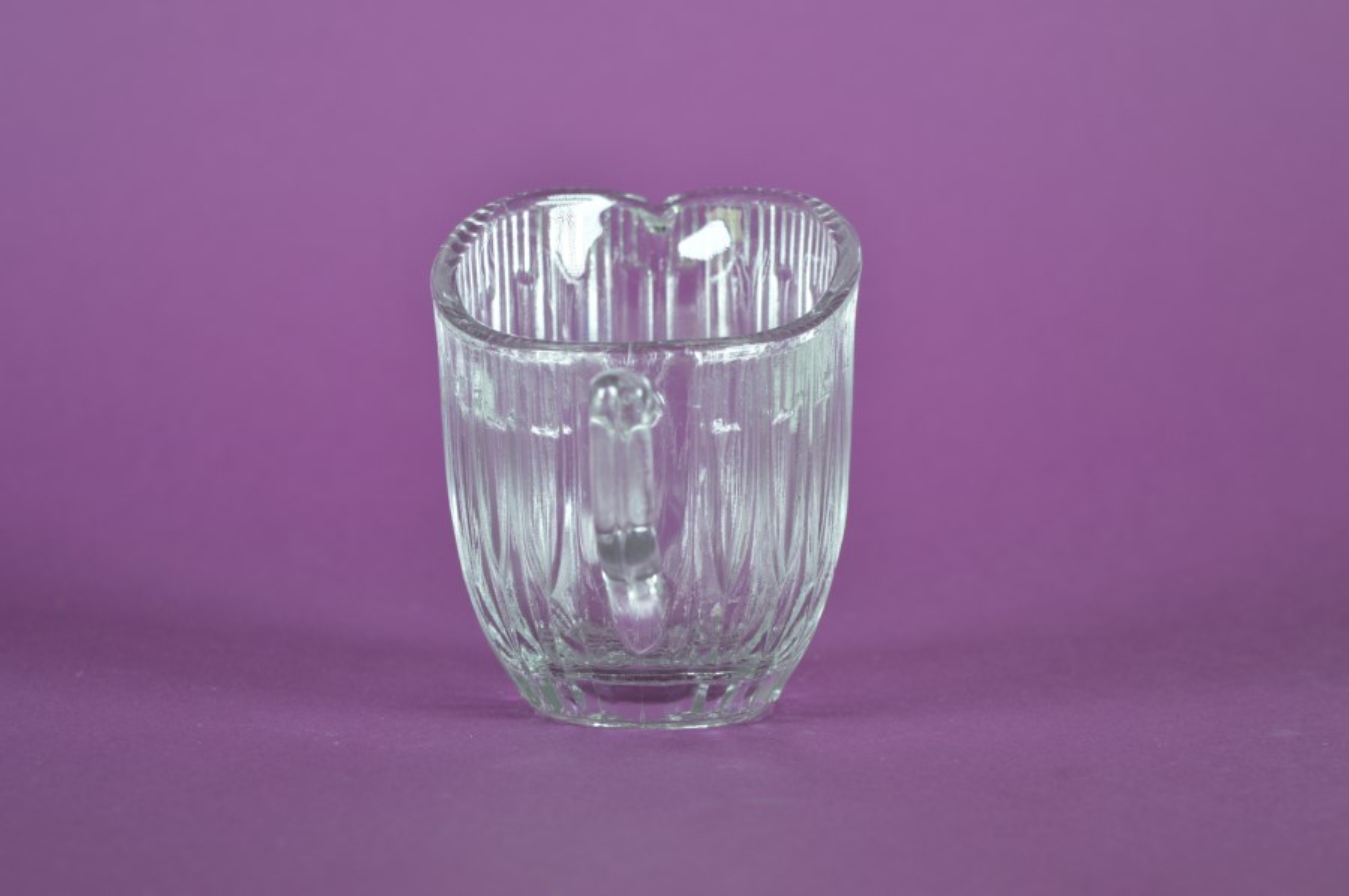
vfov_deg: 16.5
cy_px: 448
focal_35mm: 82
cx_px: 674
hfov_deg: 24.6
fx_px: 3088
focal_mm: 55
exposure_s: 1/60
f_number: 5.6
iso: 100
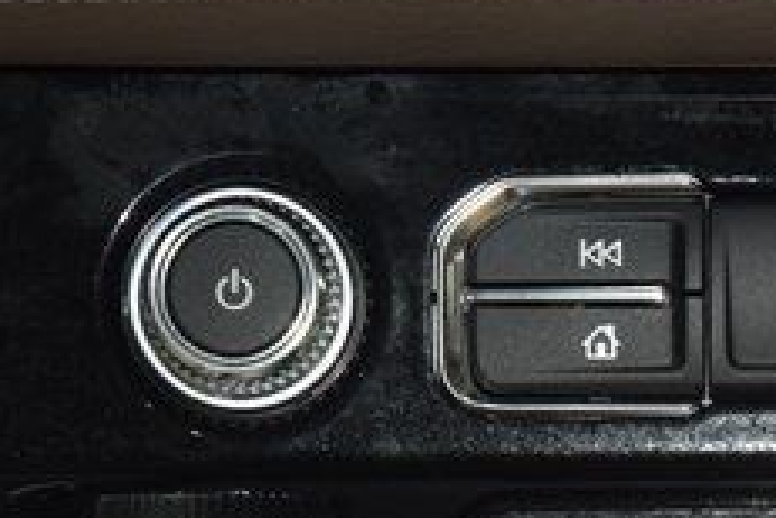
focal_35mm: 291
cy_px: 614
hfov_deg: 7.0
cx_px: 800
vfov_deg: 4.7
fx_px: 6272
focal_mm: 70
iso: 1400
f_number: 4.5
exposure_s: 1/50
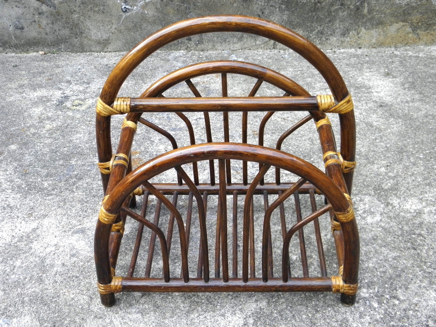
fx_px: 592
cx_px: 218
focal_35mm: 47
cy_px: 164
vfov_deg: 30.9
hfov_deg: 40.4
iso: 125
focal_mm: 8.6
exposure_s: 1/40
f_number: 3.9
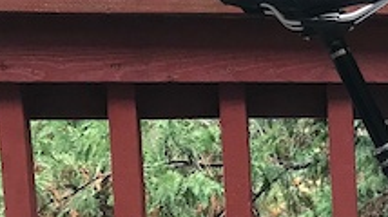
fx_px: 1172
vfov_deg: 10.1
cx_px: 575
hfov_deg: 17.1
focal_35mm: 114
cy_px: 363
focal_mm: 3.99
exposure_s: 1/30
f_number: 1.8
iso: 25
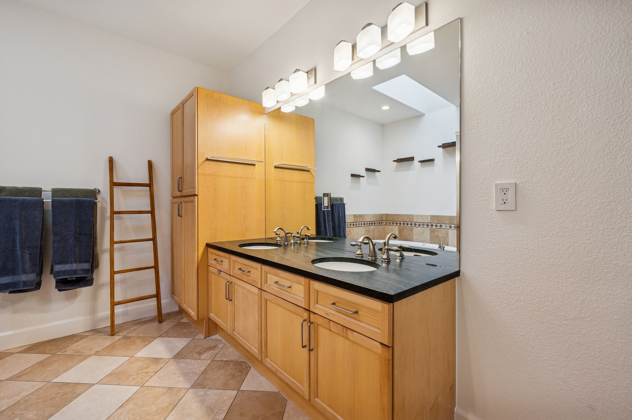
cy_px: 210
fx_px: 272
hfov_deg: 98.6
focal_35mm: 16
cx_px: 316
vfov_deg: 75.4
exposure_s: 1/30
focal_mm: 15.5
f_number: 9
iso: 400
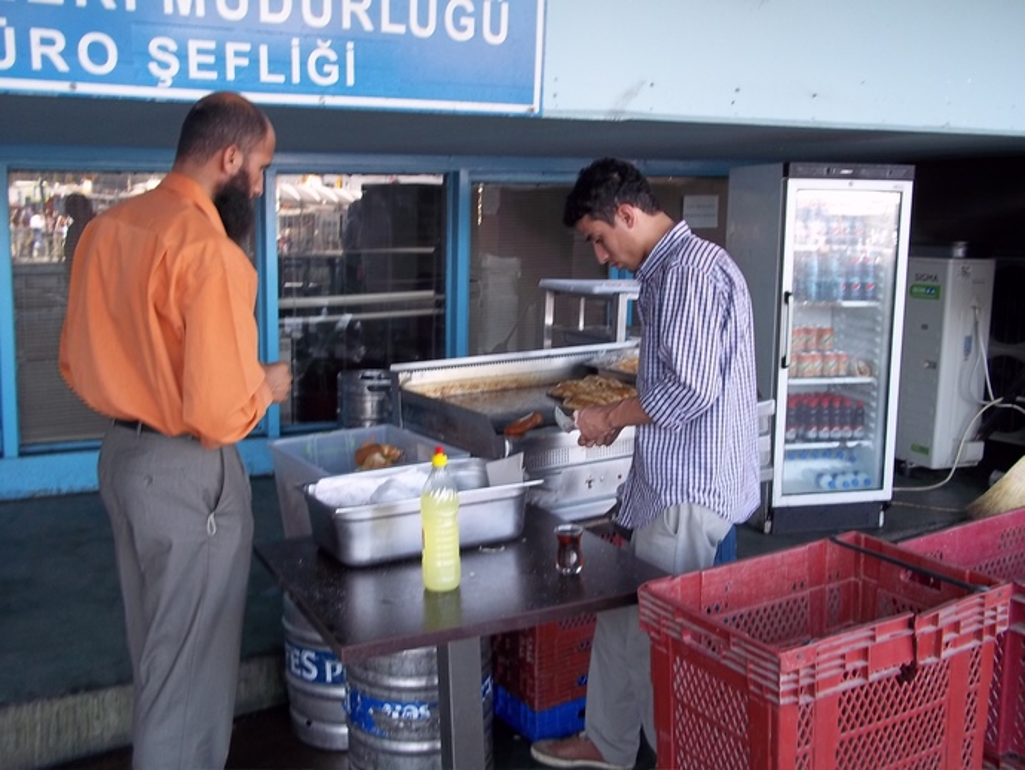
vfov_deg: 39.7
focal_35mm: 36
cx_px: 512
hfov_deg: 51.3
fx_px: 1066
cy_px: 385
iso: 80
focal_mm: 6.5
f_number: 3.1
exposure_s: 1/50
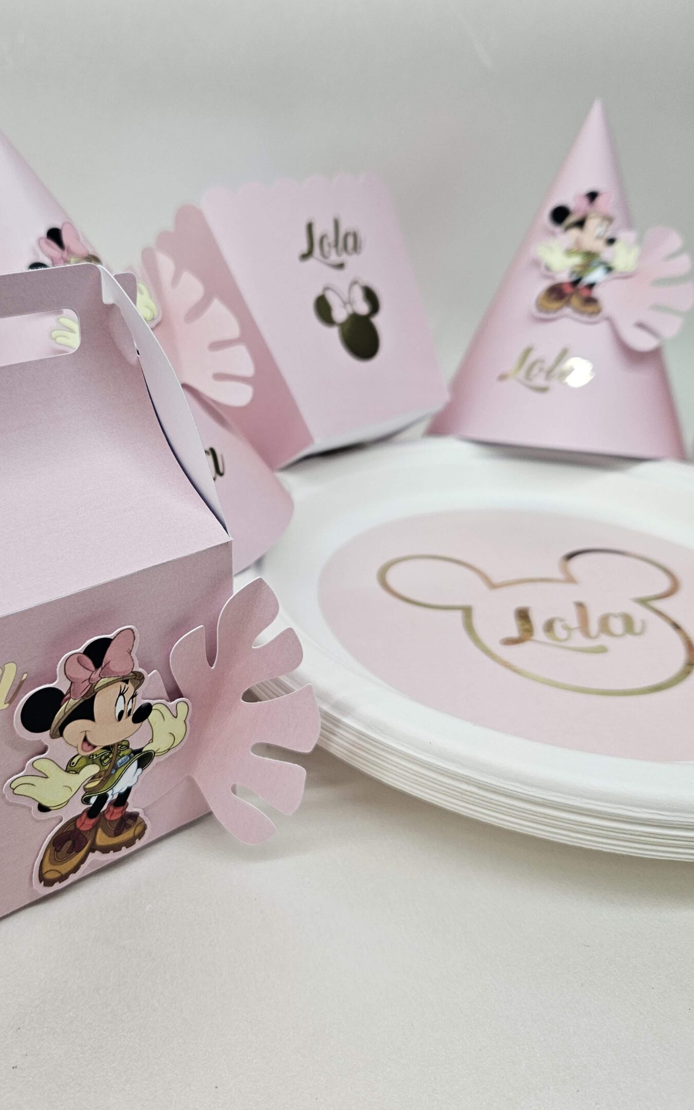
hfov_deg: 42.3
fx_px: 878
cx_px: 209
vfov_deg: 64.5
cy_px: 494
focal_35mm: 29
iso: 64
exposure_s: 1/100
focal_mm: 5.4
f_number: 1.8
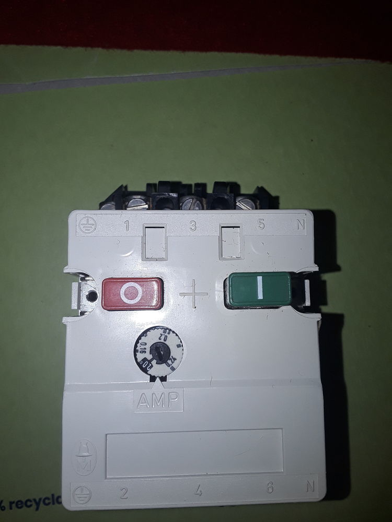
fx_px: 408
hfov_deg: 51.4
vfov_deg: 65.3
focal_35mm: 27
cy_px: 261
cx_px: 196
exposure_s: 1/662
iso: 40
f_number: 1.9
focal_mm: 2.91
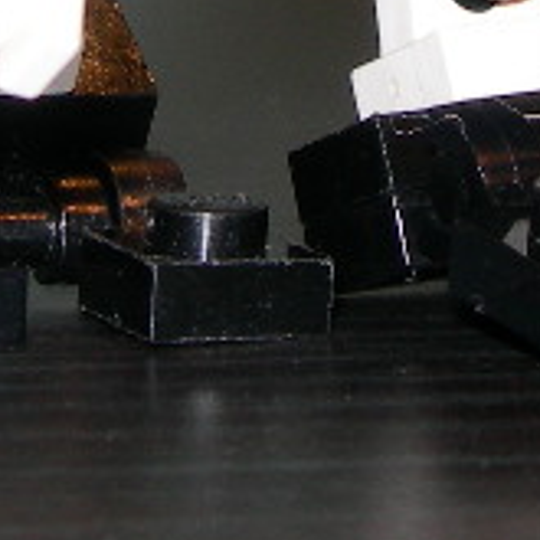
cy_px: -304
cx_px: 249
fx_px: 3671
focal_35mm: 208
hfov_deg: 8.4
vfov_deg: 8.2
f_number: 4.8
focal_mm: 7.8
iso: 50
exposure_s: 1/60.1
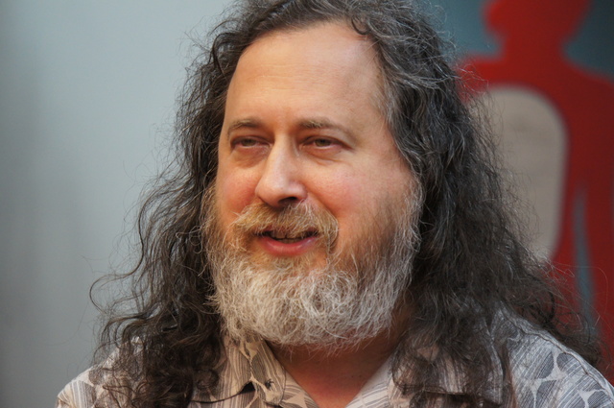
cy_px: 204
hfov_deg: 8.7
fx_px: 4037
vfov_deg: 5.8
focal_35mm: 237
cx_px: 307
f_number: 5.6
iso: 1600
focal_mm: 158
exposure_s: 1/30
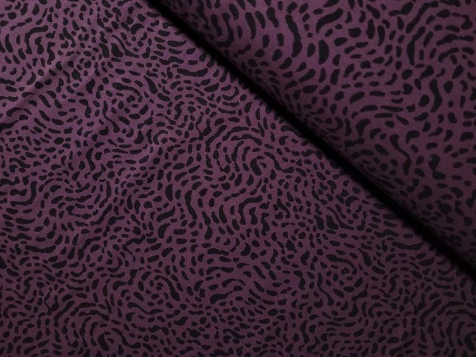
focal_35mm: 26
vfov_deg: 53.1
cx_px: 238
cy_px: 178
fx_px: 358
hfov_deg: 67.3
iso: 50
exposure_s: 1/50
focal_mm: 5.4
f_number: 1.8
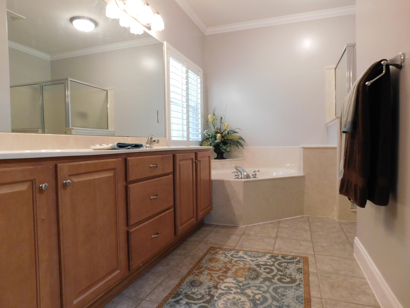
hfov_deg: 73.9
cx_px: 205
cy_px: 154
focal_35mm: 23
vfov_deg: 58.9
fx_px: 272
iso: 320
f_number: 3
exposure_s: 1/30
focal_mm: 4
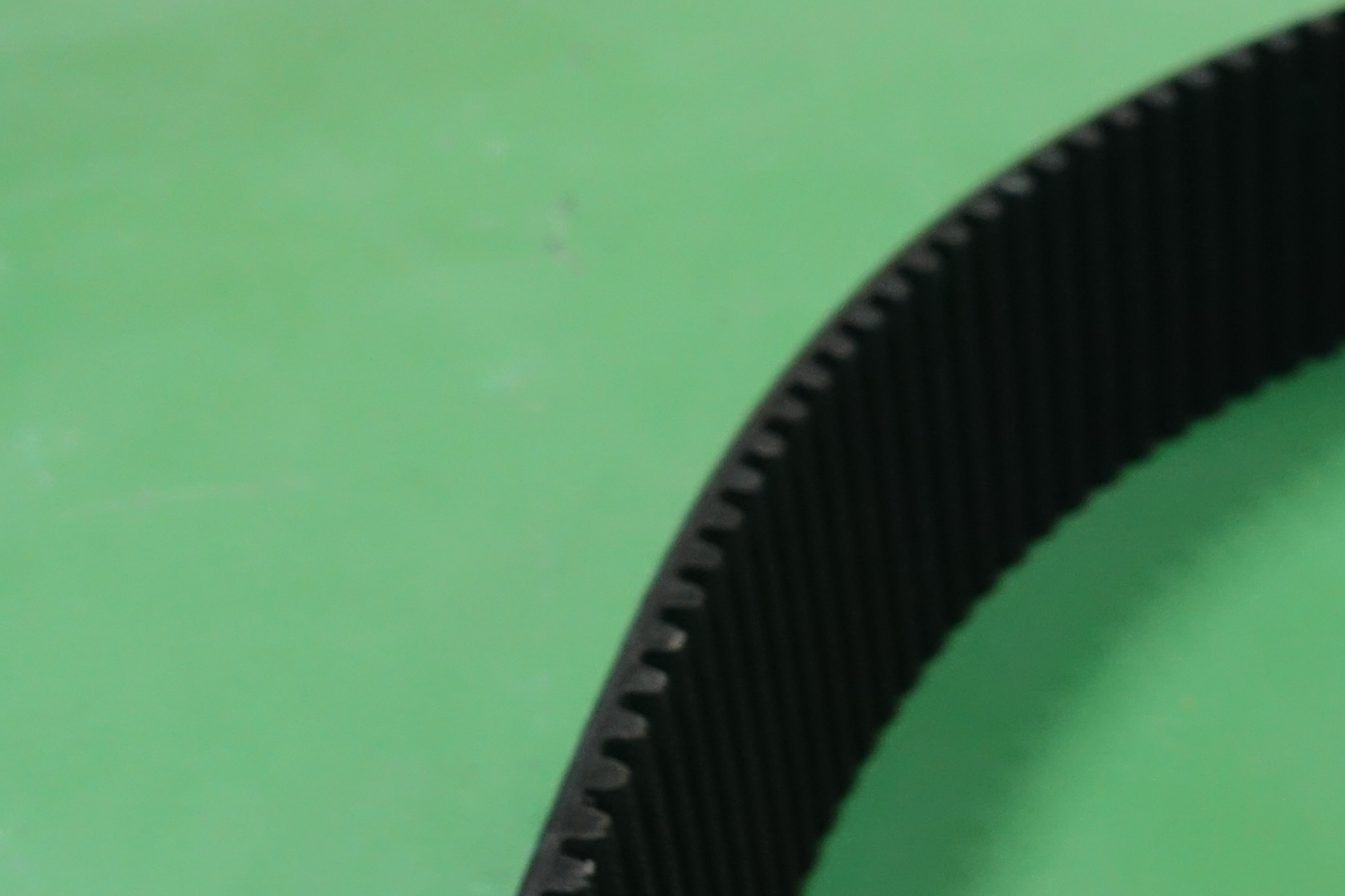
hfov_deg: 22.1
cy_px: 982
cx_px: 1202
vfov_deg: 14.8
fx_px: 3362
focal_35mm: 90
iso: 800
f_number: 2.8
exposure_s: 1/25
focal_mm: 12.35
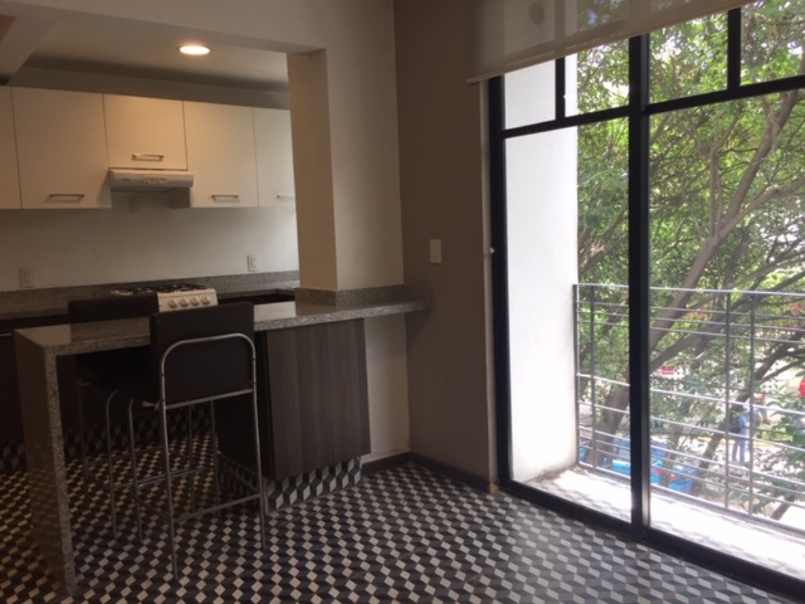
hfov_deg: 61.6
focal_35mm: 29
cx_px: 402
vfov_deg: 48.2
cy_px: 302
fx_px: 675
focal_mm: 4.15
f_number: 2.2
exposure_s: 1/120
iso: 32
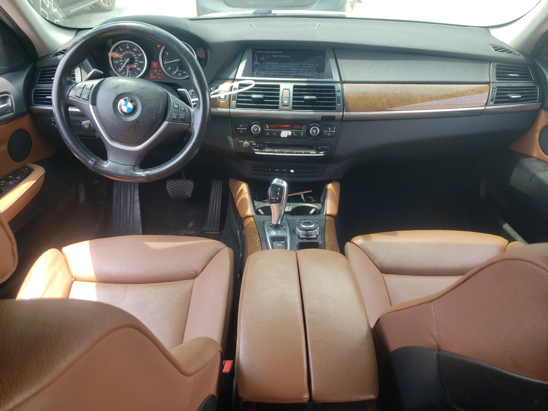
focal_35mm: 26
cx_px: 274
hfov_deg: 67.3
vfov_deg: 53.1
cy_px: 206
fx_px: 412
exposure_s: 1/238
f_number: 1.5
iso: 50
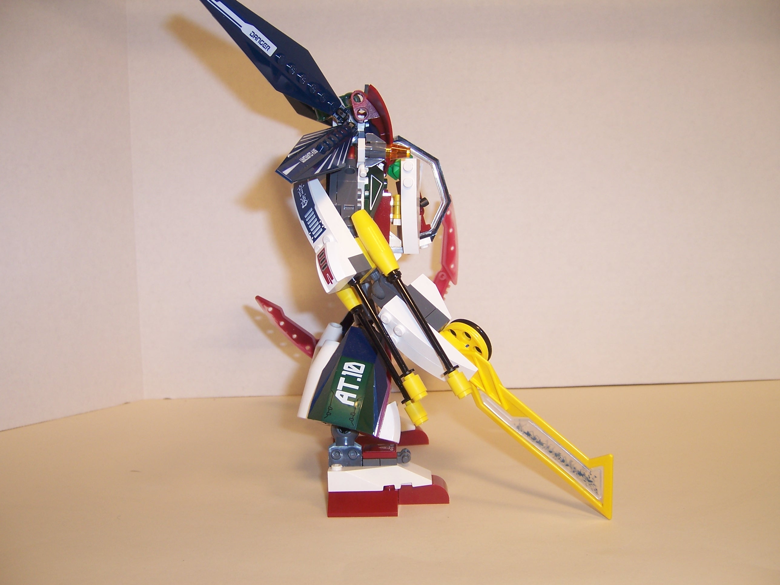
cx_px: 390
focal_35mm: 36
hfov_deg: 51.4
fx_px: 811
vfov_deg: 39.7
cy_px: 292
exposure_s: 1/200
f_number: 2.8
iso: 80
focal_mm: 6.2
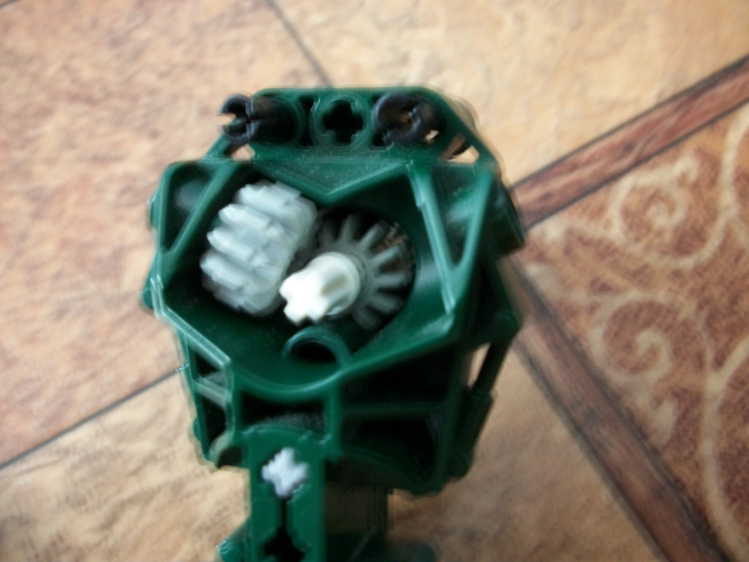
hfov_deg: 52.6
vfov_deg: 40.7
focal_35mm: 35
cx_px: 374
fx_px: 757
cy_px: 281
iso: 218
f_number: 3.1
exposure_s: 1/8
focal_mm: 6.3
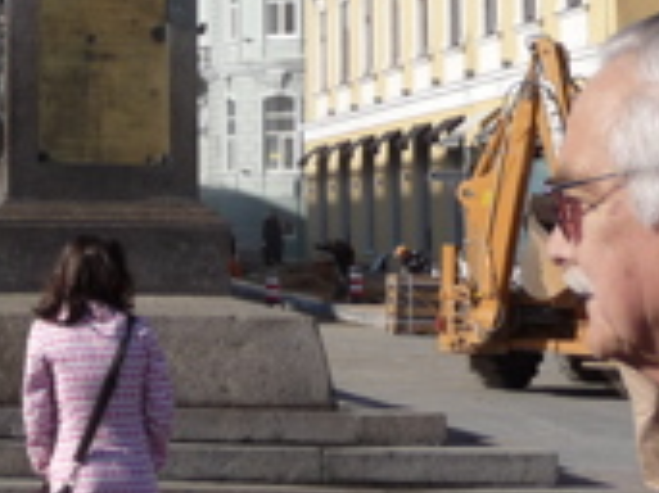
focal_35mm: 134
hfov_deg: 14.3
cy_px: -152
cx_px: -112
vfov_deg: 10.8
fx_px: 2549
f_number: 4.1
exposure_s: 1/1000
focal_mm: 7.6
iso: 100
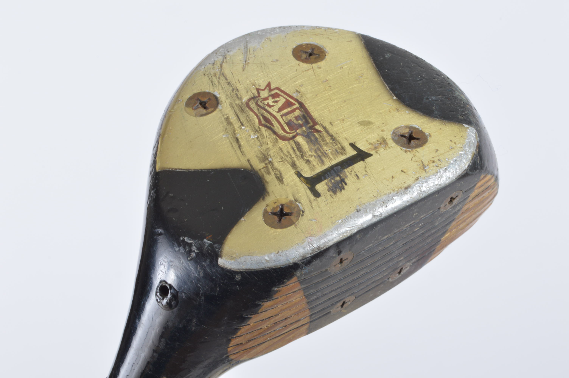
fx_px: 1303
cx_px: 284
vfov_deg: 16.5
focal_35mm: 82
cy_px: 189
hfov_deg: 24.6
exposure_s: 1/100
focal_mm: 55
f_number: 22
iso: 200
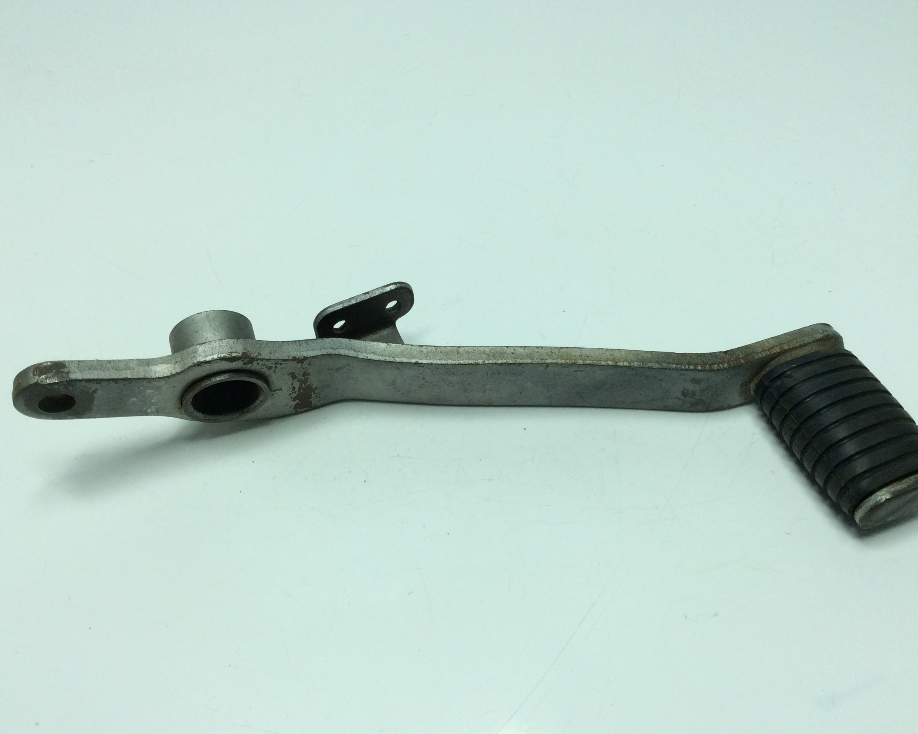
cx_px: 476
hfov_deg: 52.8
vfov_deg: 43.4
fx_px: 924
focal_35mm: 34
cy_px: 367
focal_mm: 3.3
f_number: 2.4
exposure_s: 1/657
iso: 32
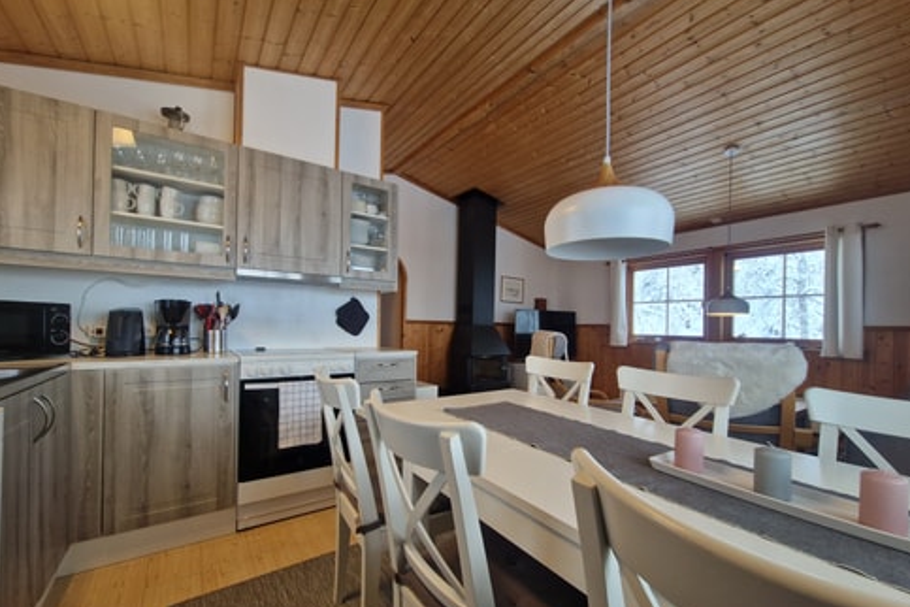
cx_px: 460
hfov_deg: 104.3
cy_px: 323
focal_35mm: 14
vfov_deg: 81.1
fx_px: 354
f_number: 2.2
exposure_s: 1/50
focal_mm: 2.2
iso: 100
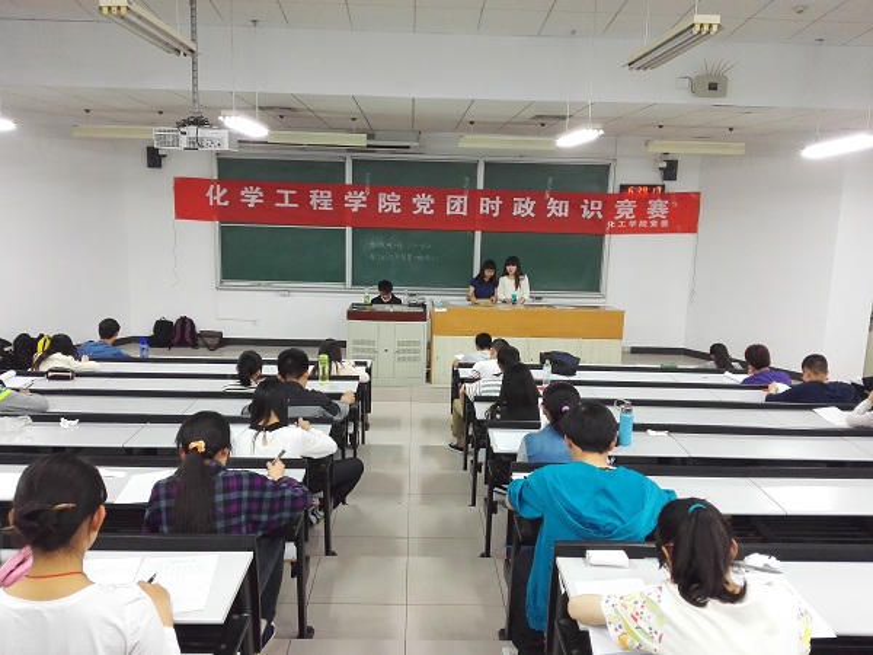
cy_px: 328
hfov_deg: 61.7
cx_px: 436
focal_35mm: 29
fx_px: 731
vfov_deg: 48.2
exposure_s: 1/33.3
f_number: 2
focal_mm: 3.8
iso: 250
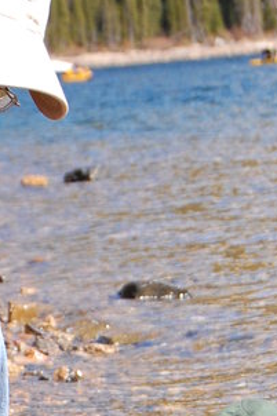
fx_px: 3232
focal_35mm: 280
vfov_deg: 7.3
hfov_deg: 4.9
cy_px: 504
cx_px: 5
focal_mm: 55
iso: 400
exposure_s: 1/400
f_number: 10
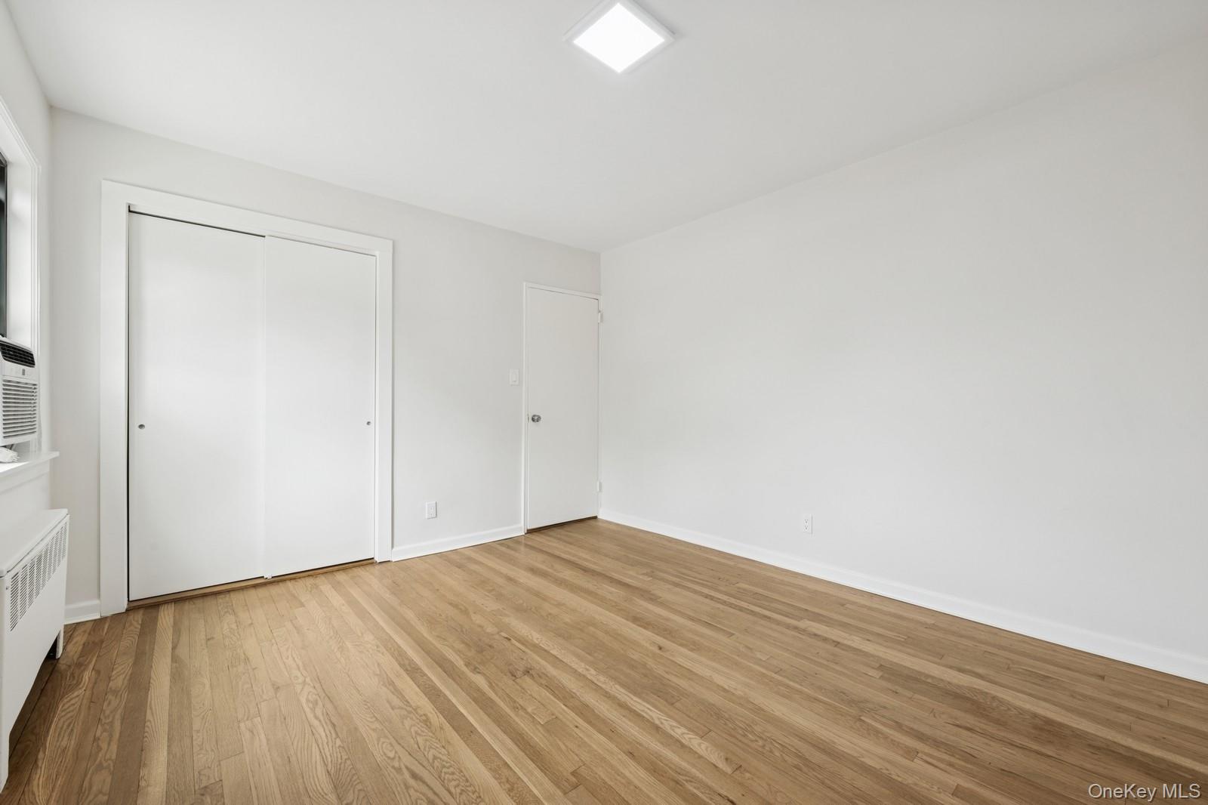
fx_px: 470
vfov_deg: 81.2
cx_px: 604
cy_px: 402
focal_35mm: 14
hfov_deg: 104.3
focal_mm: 14
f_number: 11
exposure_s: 1/3.33
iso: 100
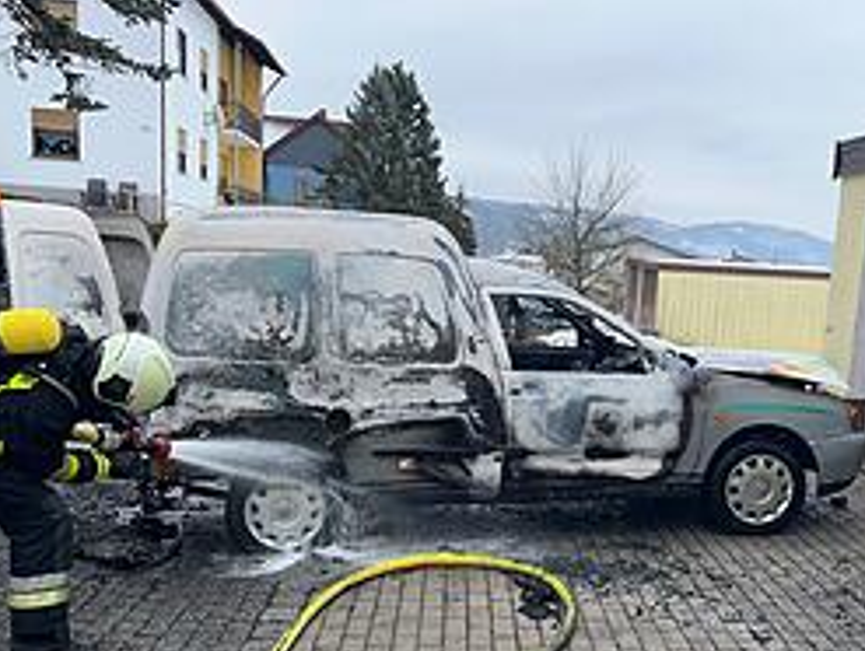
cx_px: 490
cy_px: 399
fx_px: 926
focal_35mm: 37
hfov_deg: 49.9
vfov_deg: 38.6
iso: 50
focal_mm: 5.1
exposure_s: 1/975
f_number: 1.6
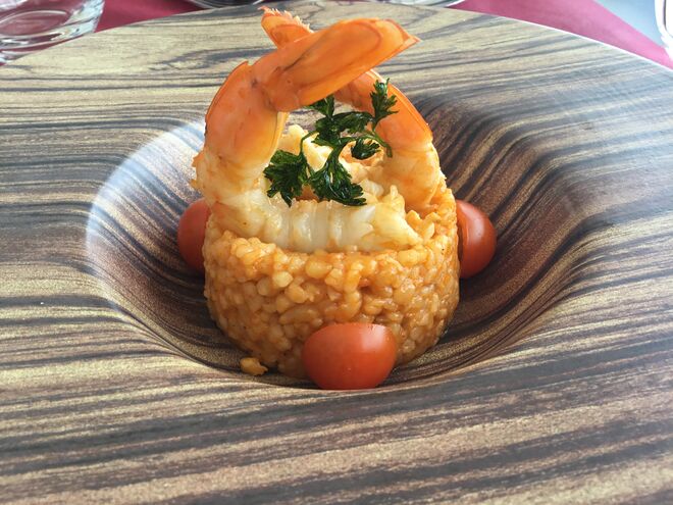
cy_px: 252
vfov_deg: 45.4
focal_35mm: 31
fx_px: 603
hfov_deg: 58.4
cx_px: 336
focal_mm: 3.3
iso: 25
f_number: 2.4
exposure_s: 1/100
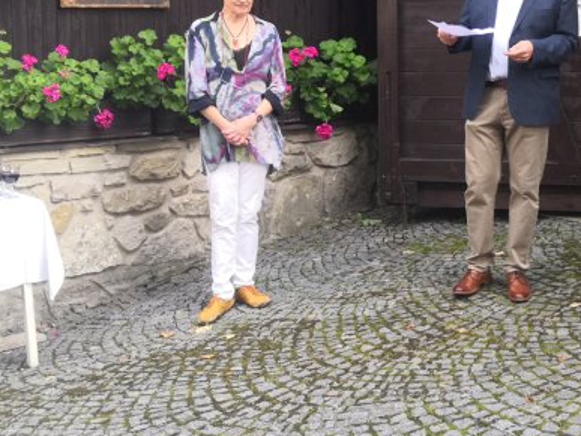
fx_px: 1074
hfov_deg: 30.0
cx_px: 402
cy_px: 160
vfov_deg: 22.9
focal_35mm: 64
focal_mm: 3.95
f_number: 4
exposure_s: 1/120
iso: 80
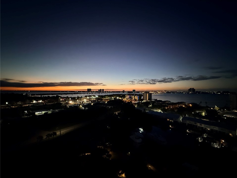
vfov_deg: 81.7
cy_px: 93
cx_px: 127
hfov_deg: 98.0
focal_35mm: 15
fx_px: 103
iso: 1250
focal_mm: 2.22
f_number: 2.2
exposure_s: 1/30
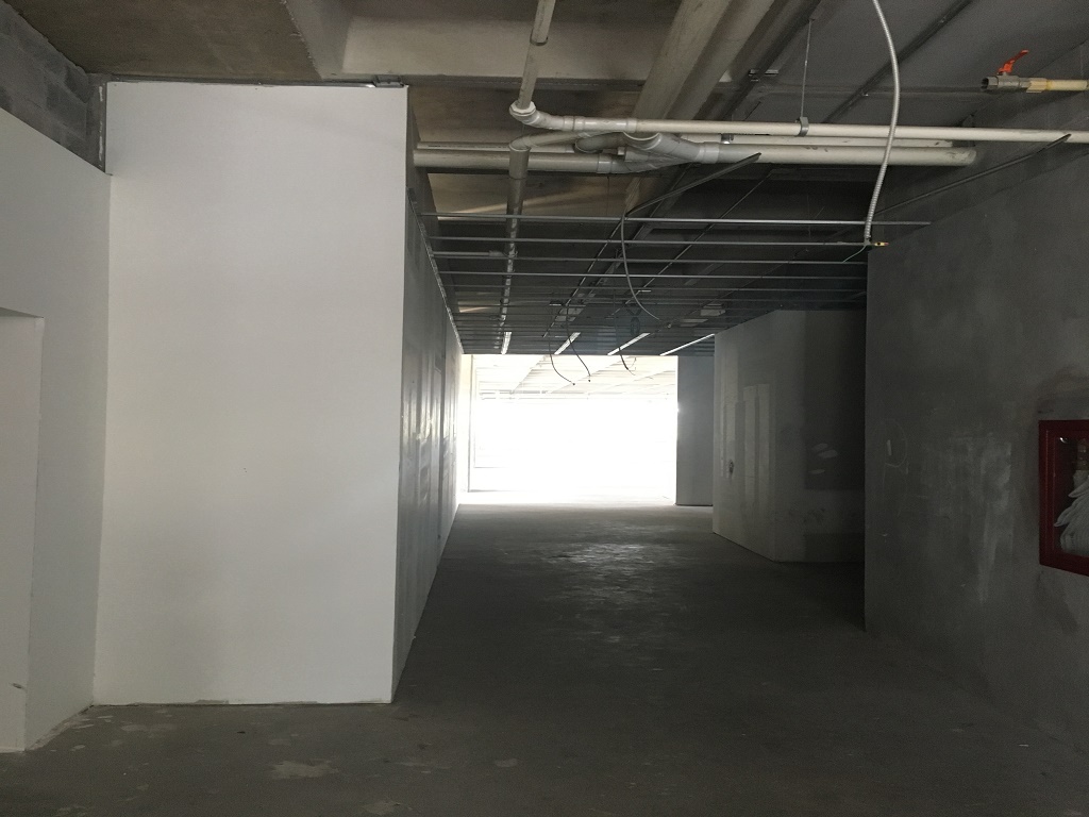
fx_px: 912
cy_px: 408
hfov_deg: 61.7
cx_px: 544
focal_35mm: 29
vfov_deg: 48.2
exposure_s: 1/17
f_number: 2.2
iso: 200
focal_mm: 4.15
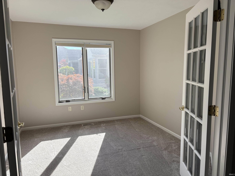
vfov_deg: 53.1
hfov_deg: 67.3
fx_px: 177
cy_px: 88
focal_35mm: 26
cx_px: 118
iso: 64
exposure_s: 1/414
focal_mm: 5.96
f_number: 1.6
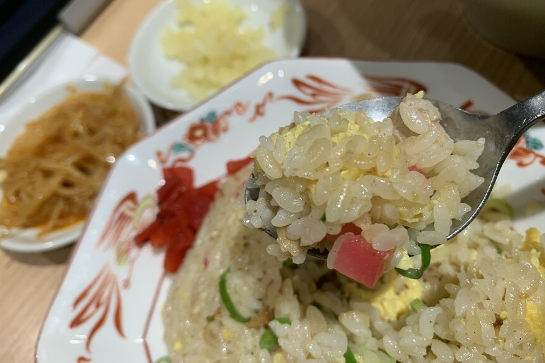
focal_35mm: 28
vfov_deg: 46.3
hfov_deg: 65.5
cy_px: 157
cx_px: 275
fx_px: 424
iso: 80
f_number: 1.8
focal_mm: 4.25
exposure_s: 1/100
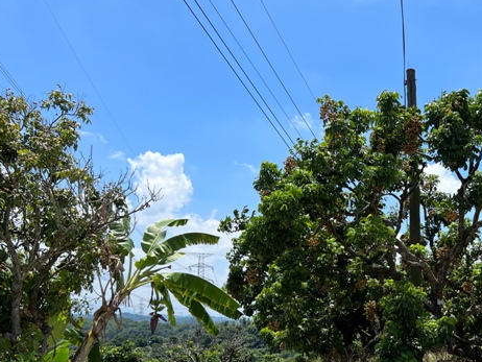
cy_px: 284
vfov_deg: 31.5
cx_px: 402
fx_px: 627
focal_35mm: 45
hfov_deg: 39.9
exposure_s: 1/4115
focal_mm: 5.7
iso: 50
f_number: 1.5
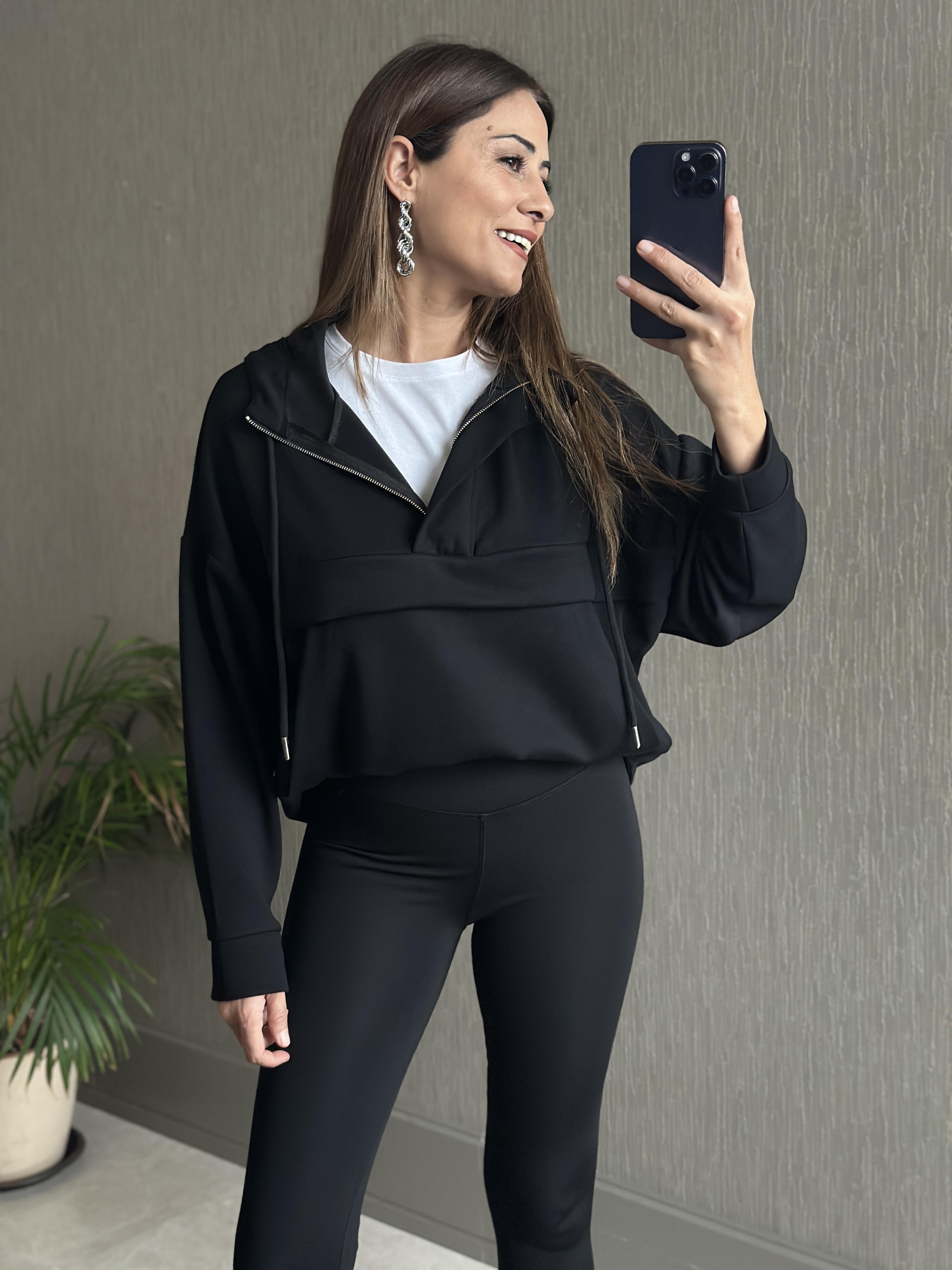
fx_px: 1760
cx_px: 476
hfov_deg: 30.3
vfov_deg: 39.7
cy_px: 635
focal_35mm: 48
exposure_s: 1/41
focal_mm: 6.86
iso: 400
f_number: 1.78
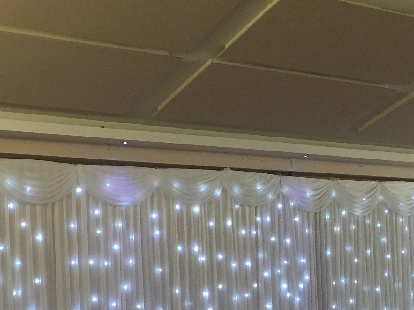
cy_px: 252
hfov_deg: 26.7
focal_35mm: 73
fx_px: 873
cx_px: 239
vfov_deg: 19.9
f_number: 2.2
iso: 80
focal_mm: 4.15
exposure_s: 1/33
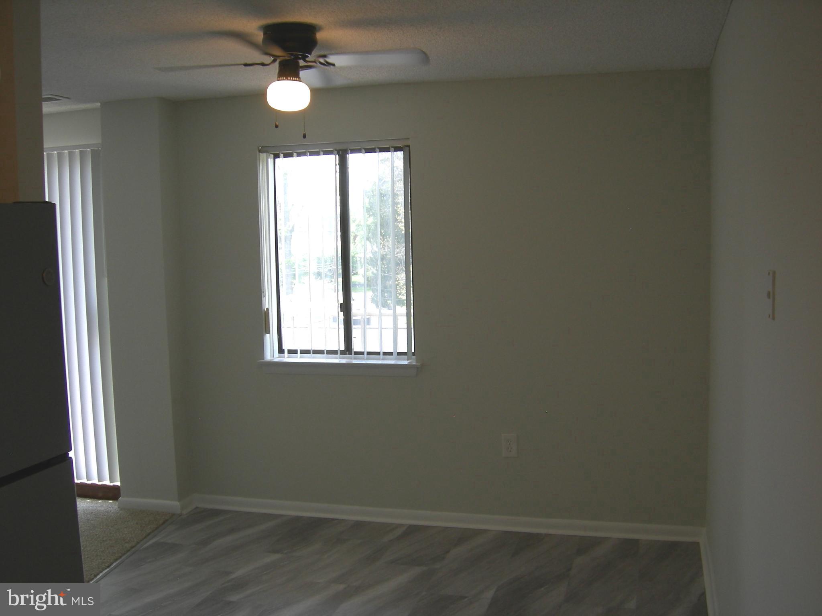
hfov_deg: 51.4
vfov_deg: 39.7
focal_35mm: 36
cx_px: 411
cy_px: 308
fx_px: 855
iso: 64
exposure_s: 1/68.4
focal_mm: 7.5
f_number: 3.4
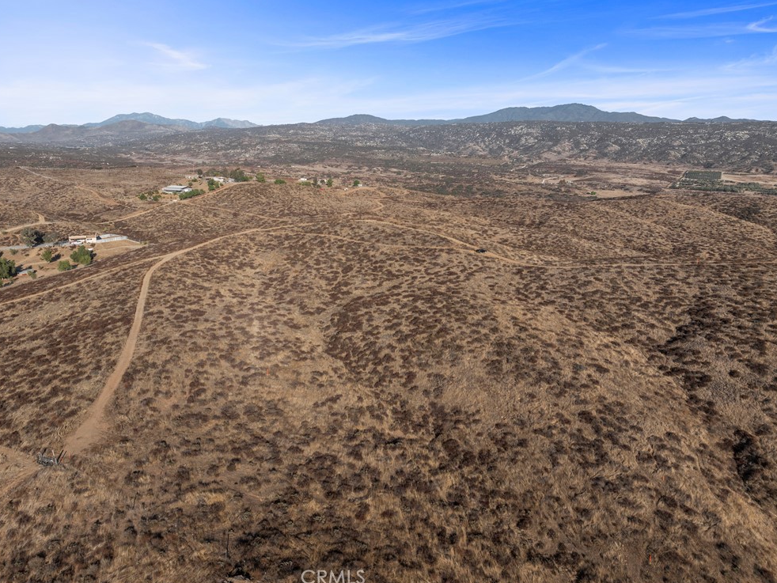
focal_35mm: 25
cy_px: 286
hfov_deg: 69.4
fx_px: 561
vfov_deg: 54.9
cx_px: 381
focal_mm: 12.29
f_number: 2.8
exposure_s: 1/2500
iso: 110
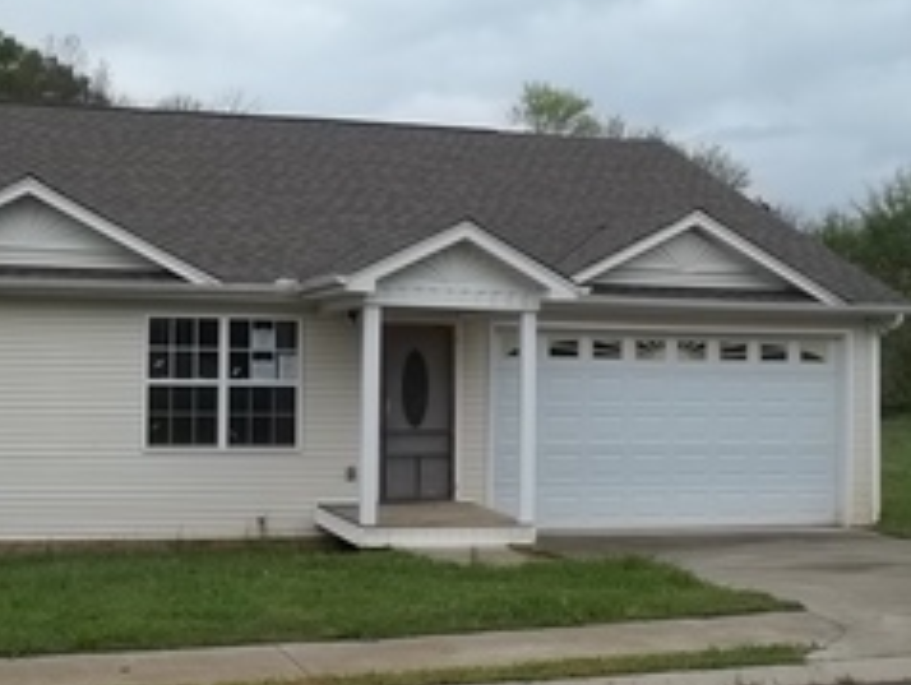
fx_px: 1265
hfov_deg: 38.9
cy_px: 314
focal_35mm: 48
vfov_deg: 30.3
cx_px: 264
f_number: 8
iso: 64
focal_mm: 5.9
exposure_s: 1/125
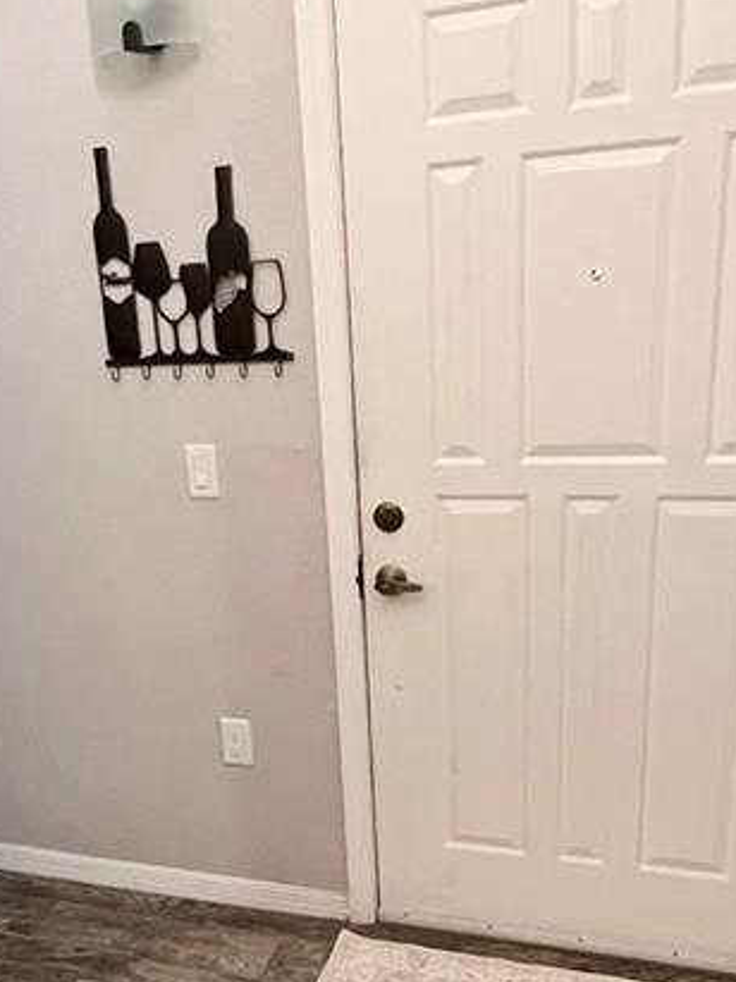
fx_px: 1078
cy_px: 669
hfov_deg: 37.1
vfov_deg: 48.0
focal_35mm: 38
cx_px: 216
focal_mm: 1.57
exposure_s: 1/60
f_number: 1.8
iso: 500
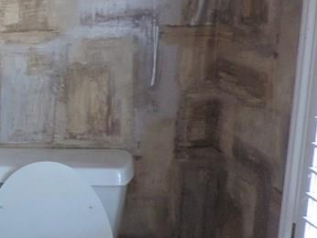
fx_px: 651
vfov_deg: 20.7
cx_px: -139
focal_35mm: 71
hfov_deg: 23.0
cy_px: 104
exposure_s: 1/30
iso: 360
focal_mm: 4.3
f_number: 3
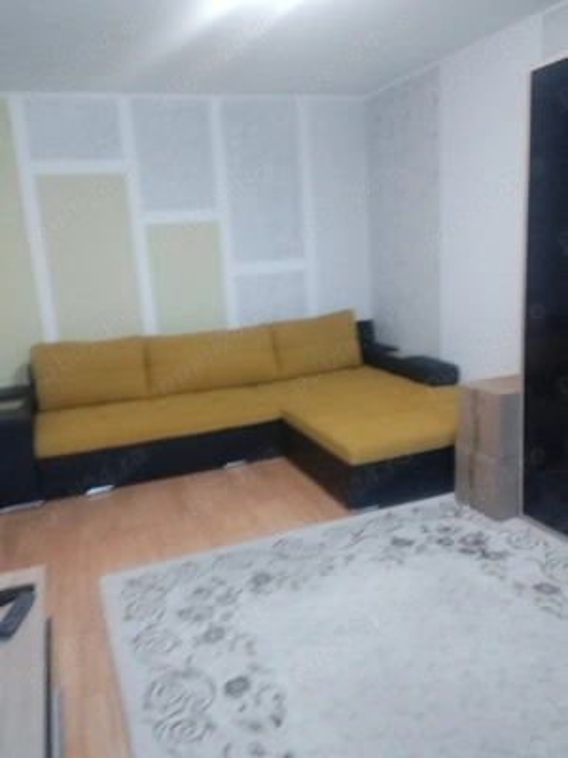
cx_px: 284
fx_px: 569
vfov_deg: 67.3
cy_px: 379
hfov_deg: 53.1
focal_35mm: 26
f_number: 1.8
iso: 613
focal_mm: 4.25
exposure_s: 1/20
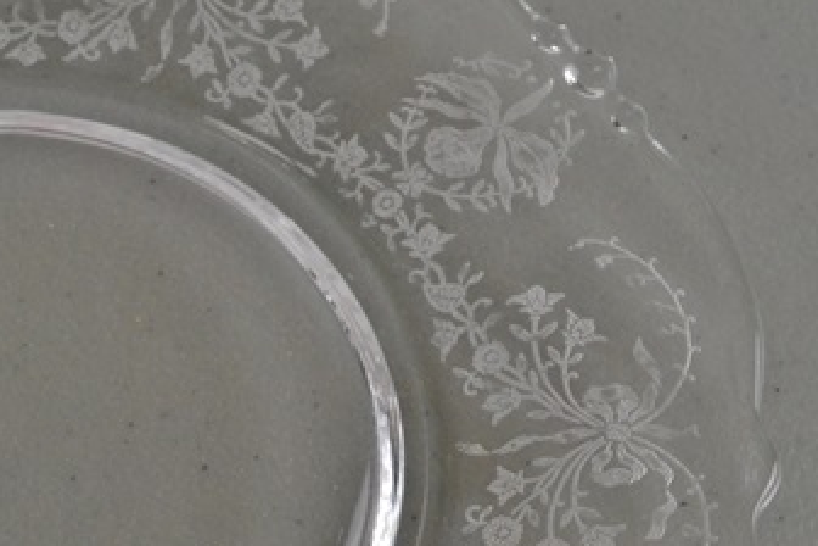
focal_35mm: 107
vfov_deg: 12.7
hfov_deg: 18.7
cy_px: 530
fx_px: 2431
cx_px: 49
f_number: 7.1
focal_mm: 24
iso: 400
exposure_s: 1/30
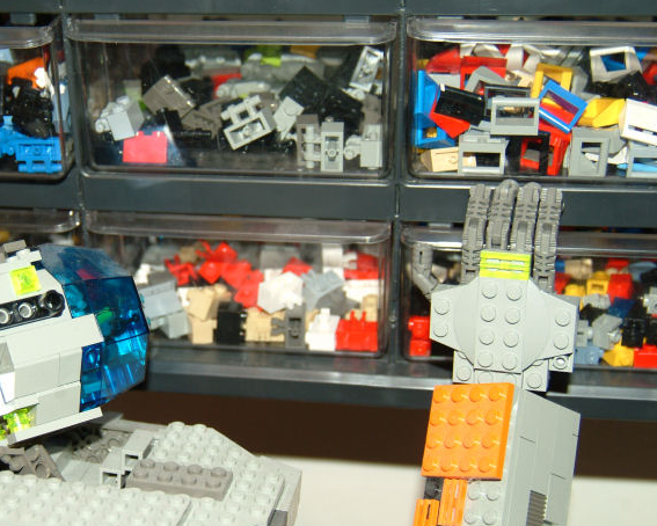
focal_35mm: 65
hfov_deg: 29.0
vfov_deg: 23.5
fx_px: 1259
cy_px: 322
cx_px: 213
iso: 200
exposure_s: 1/60
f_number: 3.8
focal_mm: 29
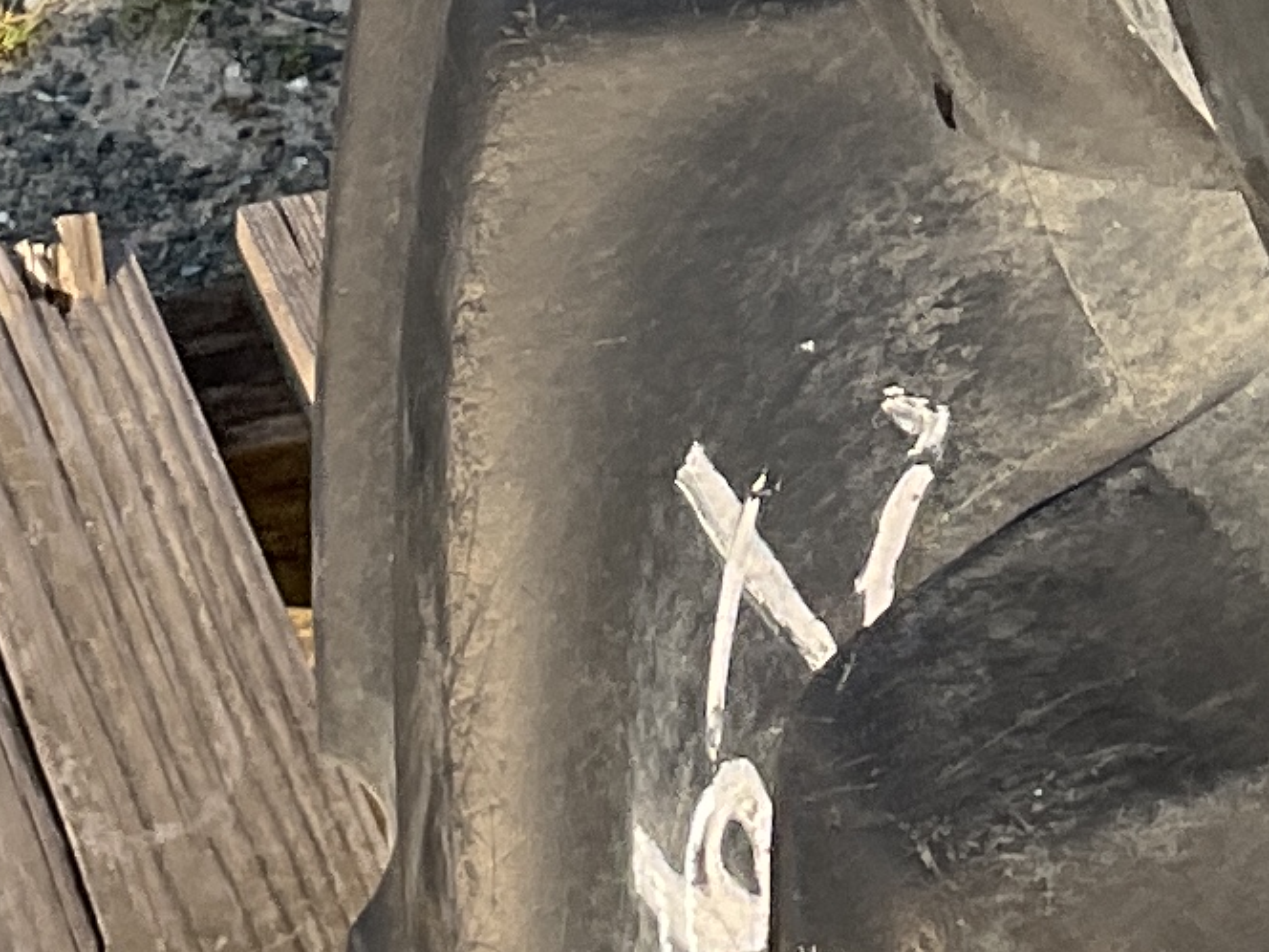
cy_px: -642
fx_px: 6452
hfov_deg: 11.1
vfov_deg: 8.2
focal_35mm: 176
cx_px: 1321
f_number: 1.8
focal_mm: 3
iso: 16
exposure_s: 1/391
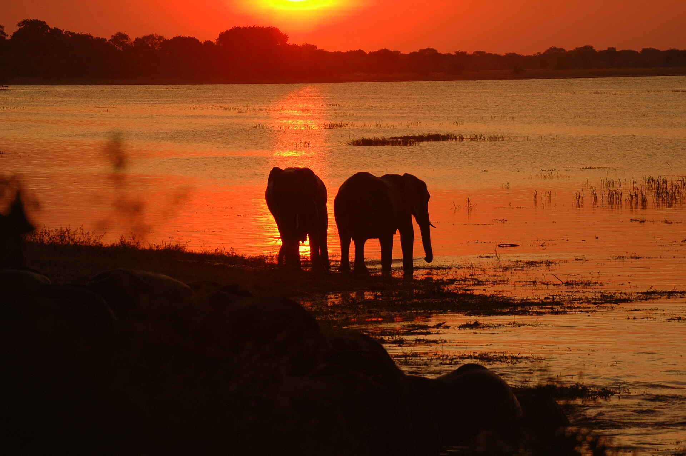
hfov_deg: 7.0
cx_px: 343
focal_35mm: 292
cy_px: 228
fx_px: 5569
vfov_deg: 4.7
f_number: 6.3
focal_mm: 195
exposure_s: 1/500
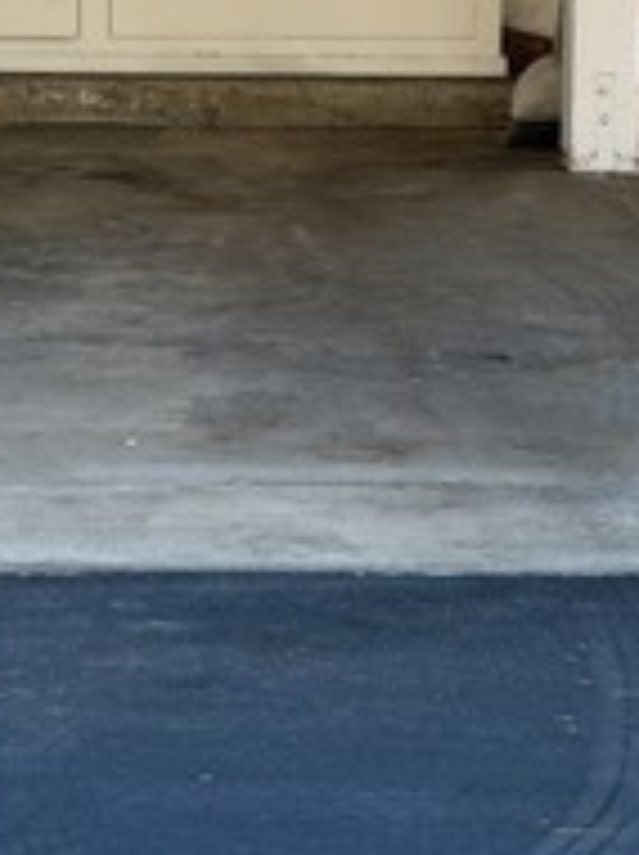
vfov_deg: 12.2
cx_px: 153
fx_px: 3996
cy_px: 356
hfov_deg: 9.1
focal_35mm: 162
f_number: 1.78
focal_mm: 6.76
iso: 50
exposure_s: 1/209
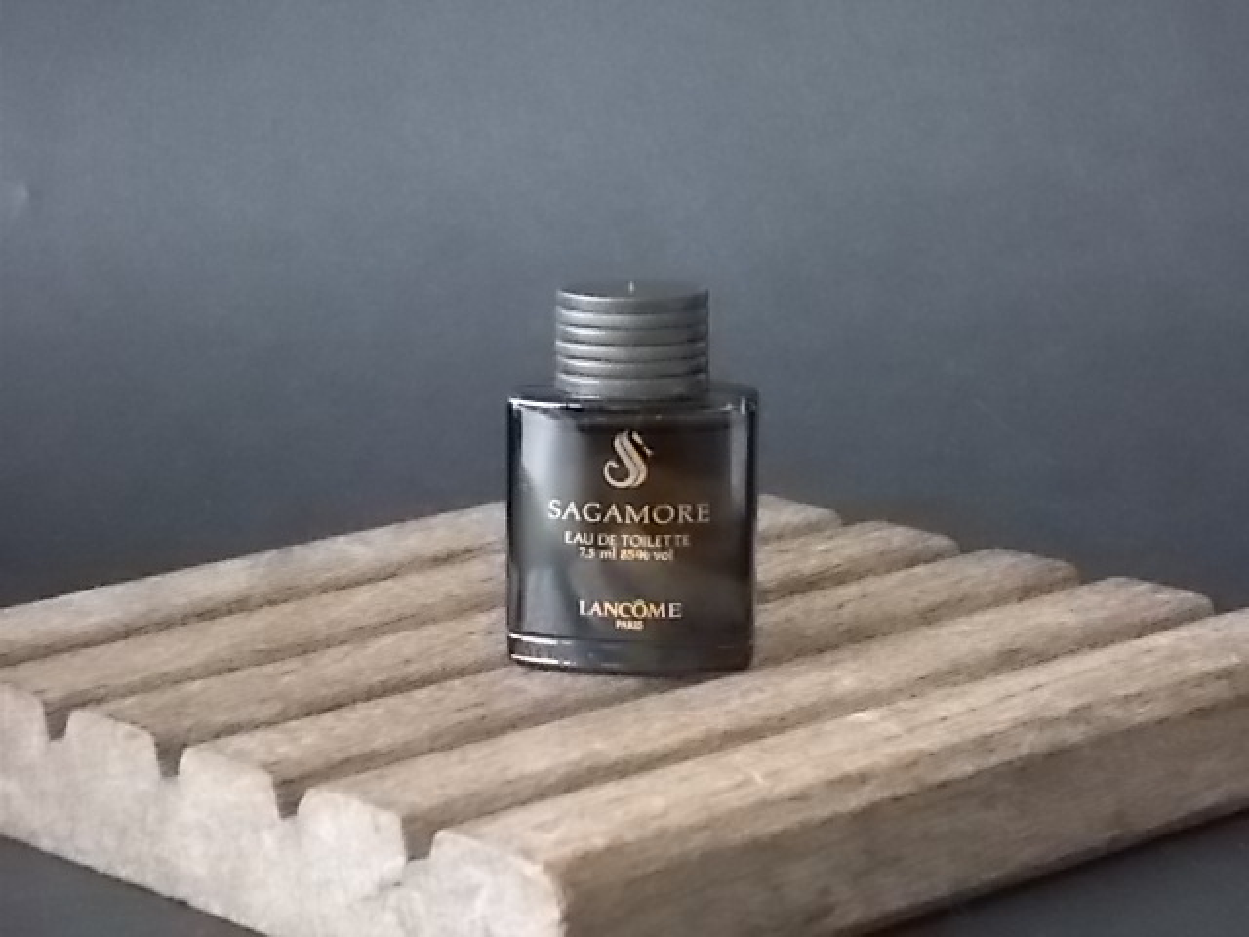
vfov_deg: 13.1
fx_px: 4077
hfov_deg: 17.4
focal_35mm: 113
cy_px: 468
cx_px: 624
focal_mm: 20.1
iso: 800
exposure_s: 1/30
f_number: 6
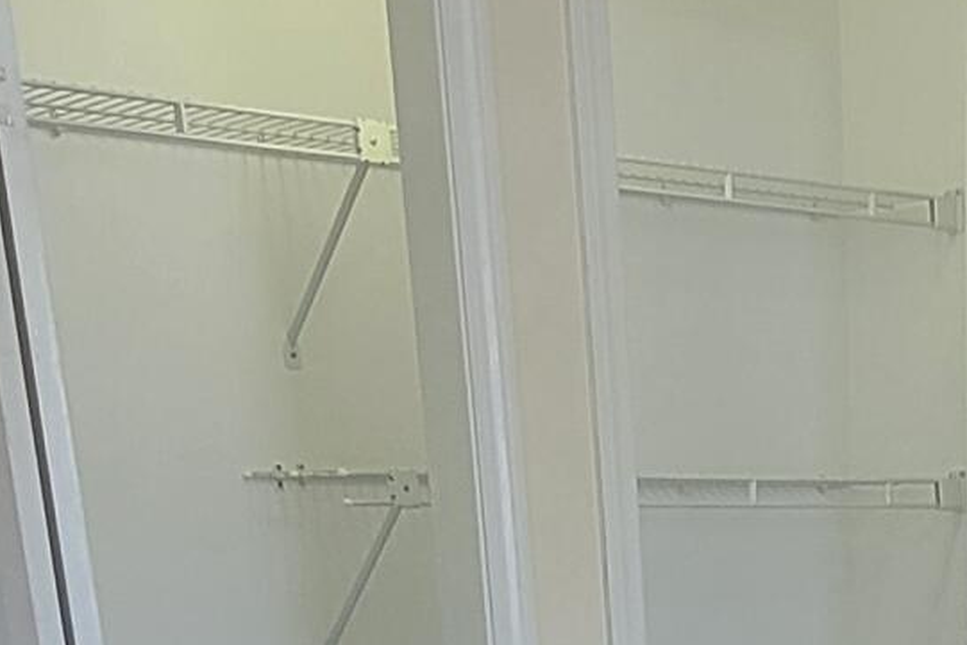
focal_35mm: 75
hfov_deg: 25.1
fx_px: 2015
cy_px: 1360
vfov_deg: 14.5
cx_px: 1064
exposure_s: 1/60
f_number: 2.2
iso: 160
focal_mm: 2.2
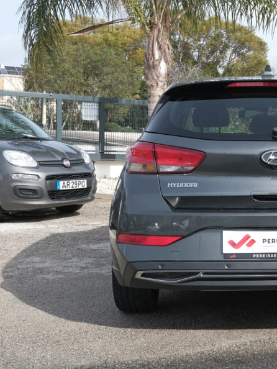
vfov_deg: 33.2
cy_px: 185
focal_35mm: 58
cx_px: 265
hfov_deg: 24.3
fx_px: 618
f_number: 9
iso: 160
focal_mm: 23.5
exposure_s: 1/160
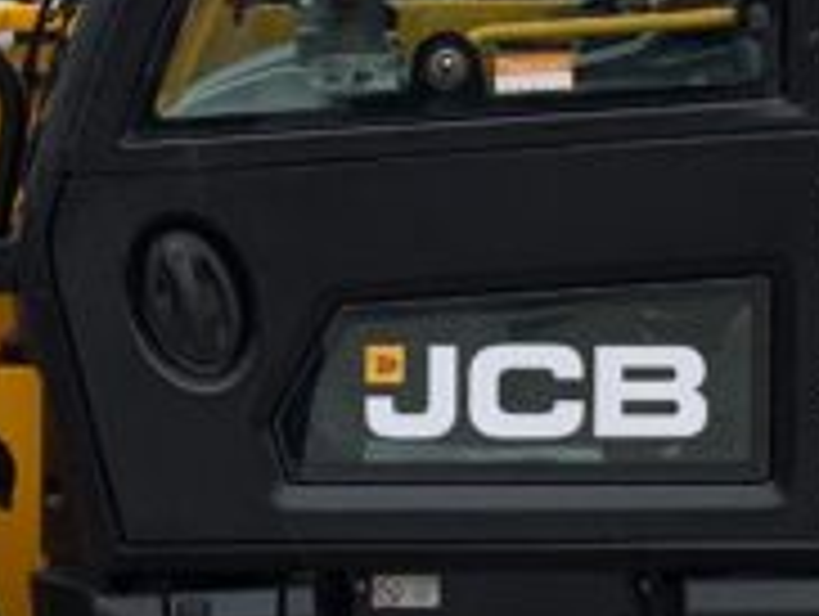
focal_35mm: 163
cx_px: 558
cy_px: 63
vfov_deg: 9.1
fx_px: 3862
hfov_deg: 12.1
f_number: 1.8
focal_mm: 3
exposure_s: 1/122
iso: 16
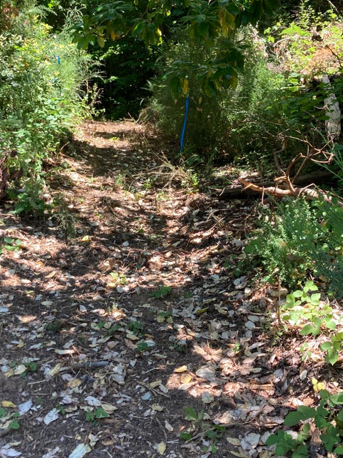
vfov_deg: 41.0
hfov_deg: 31.5
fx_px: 608
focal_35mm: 46
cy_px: 183
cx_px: 184
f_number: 1.8
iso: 20
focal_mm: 3.99
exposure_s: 1/128
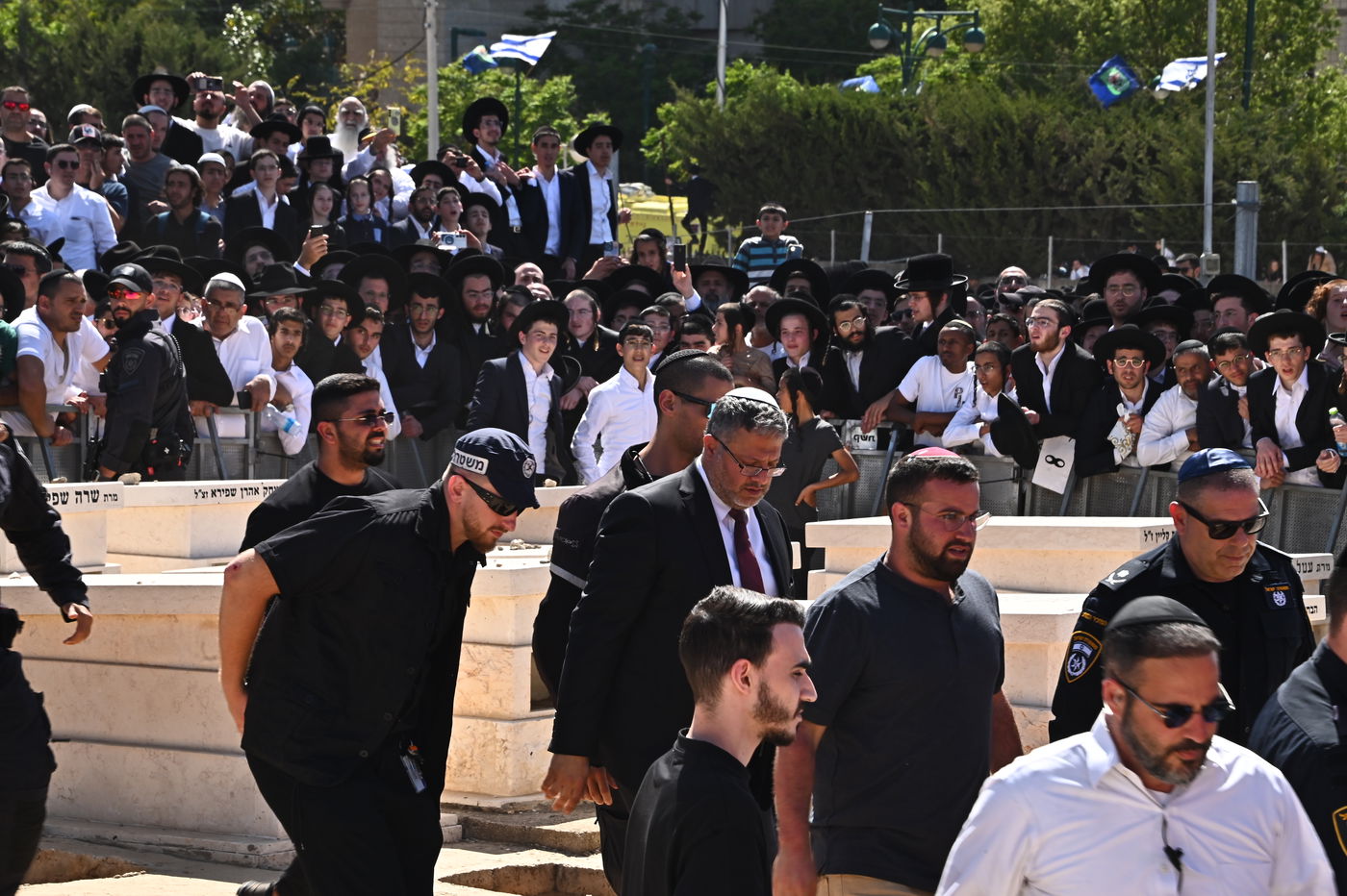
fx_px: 5610
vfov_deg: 9.1
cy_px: 448
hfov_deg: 13.7
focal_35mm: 150
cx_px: 674
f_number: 18
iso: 320
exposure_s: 1/125
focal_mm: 150
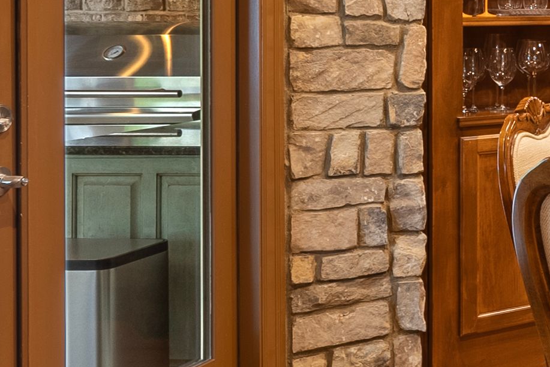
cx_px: 945
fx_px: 1131
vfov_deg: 18.0
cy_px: -1
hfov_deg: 20.6
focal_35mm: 74
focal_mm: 16
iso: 200
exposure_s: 1
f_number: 8
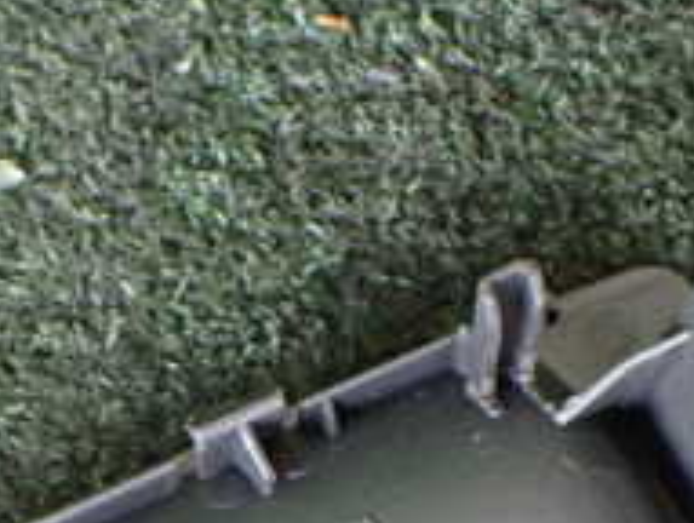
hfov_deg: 20.4
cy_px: 745
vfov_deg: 14.8
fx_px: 1888
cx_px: 58
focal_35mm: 94
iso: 800
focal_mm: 5.4
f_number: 2.3
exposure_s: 1/100
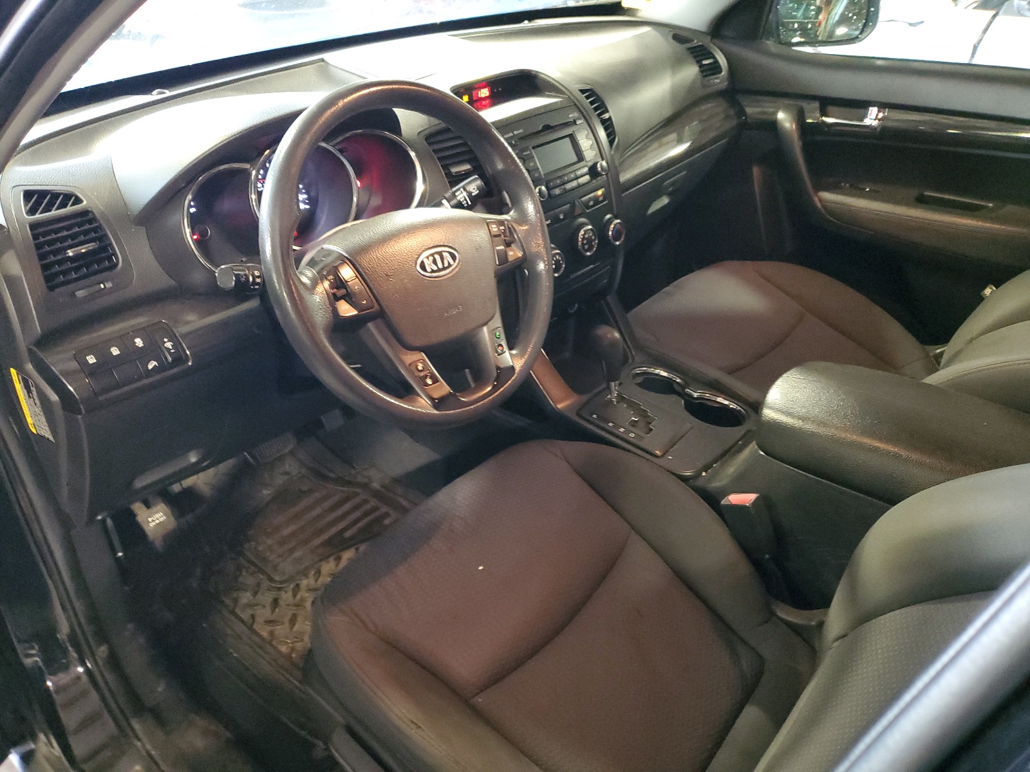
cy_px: 386
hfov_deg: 67.3
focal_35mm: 26
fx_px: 774
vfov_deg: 53.1
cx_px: 515
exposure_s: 1/15
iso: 524
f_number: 1.5
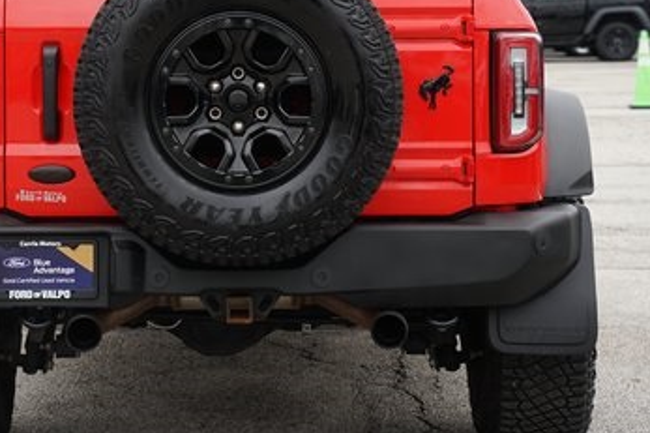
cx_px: 230
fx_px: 2364
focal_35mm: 131
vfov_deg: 10.4
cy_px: 87
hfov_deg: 15.6
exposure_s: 1/100
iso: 100
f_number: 5
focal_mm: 71
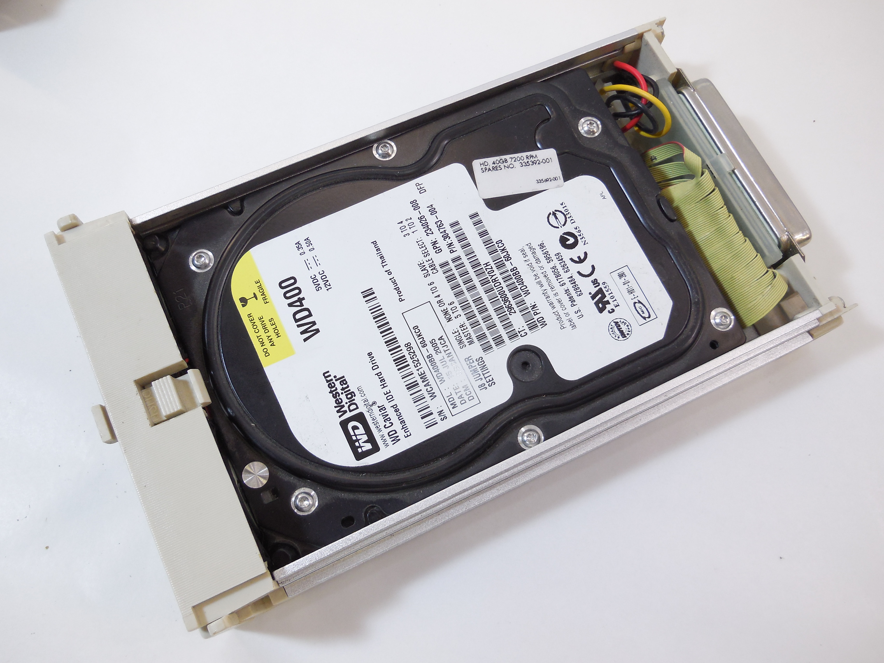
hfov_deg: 60.0
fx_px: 766
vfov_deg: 46.8
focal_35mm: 30
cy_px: 332
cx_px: 442
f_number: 3.2
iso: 125
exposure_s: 1/60
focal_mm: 5.3
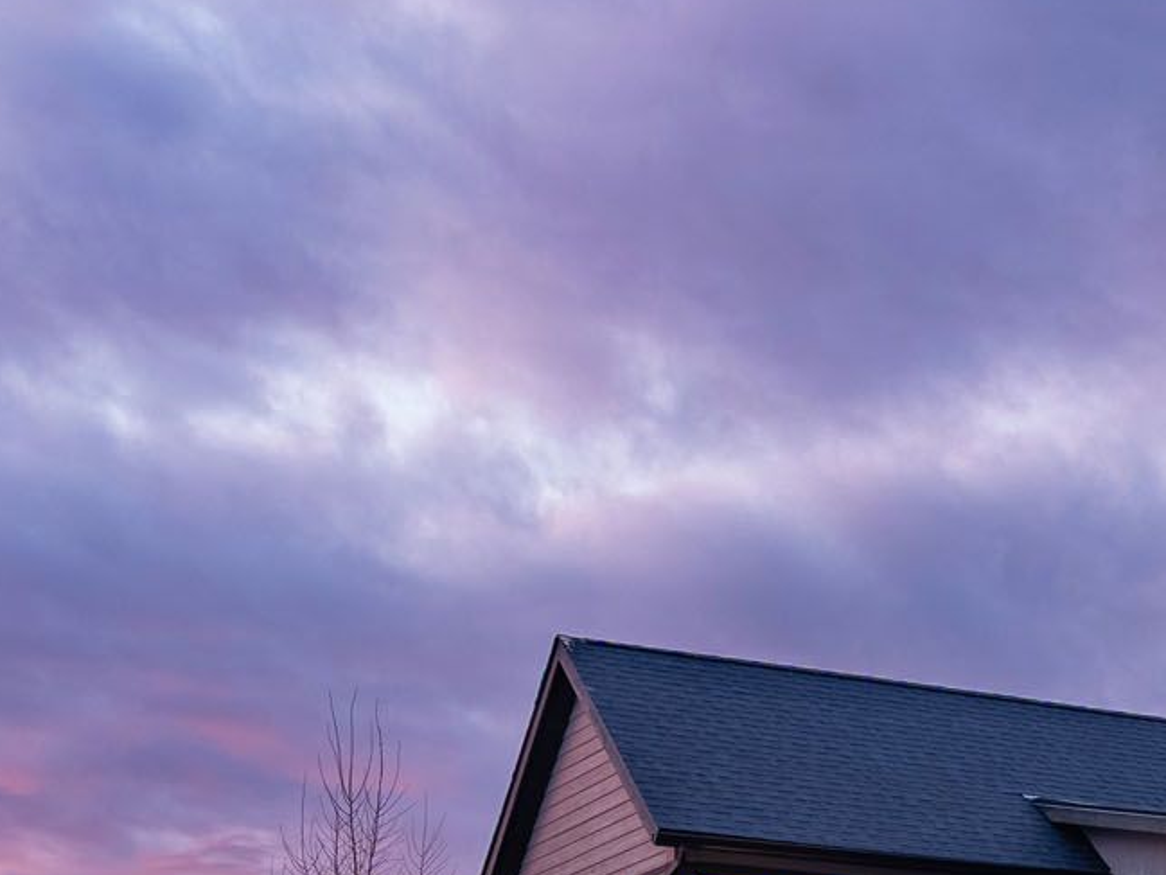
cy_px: 704
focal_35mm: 74
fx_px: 2493
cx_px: 1091
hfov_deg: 25.4
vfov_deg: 19.7
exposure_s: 1/40
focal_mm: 18.5
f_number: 5.6
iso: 400
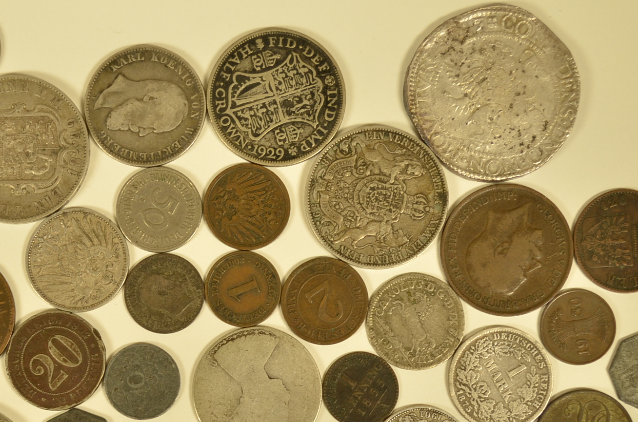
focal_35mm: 82
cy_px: 334
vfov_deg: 16.5
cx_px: 236
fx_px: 1449
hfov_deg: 24.8
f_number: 4.5
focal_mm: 29
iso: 400
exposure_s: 1/30
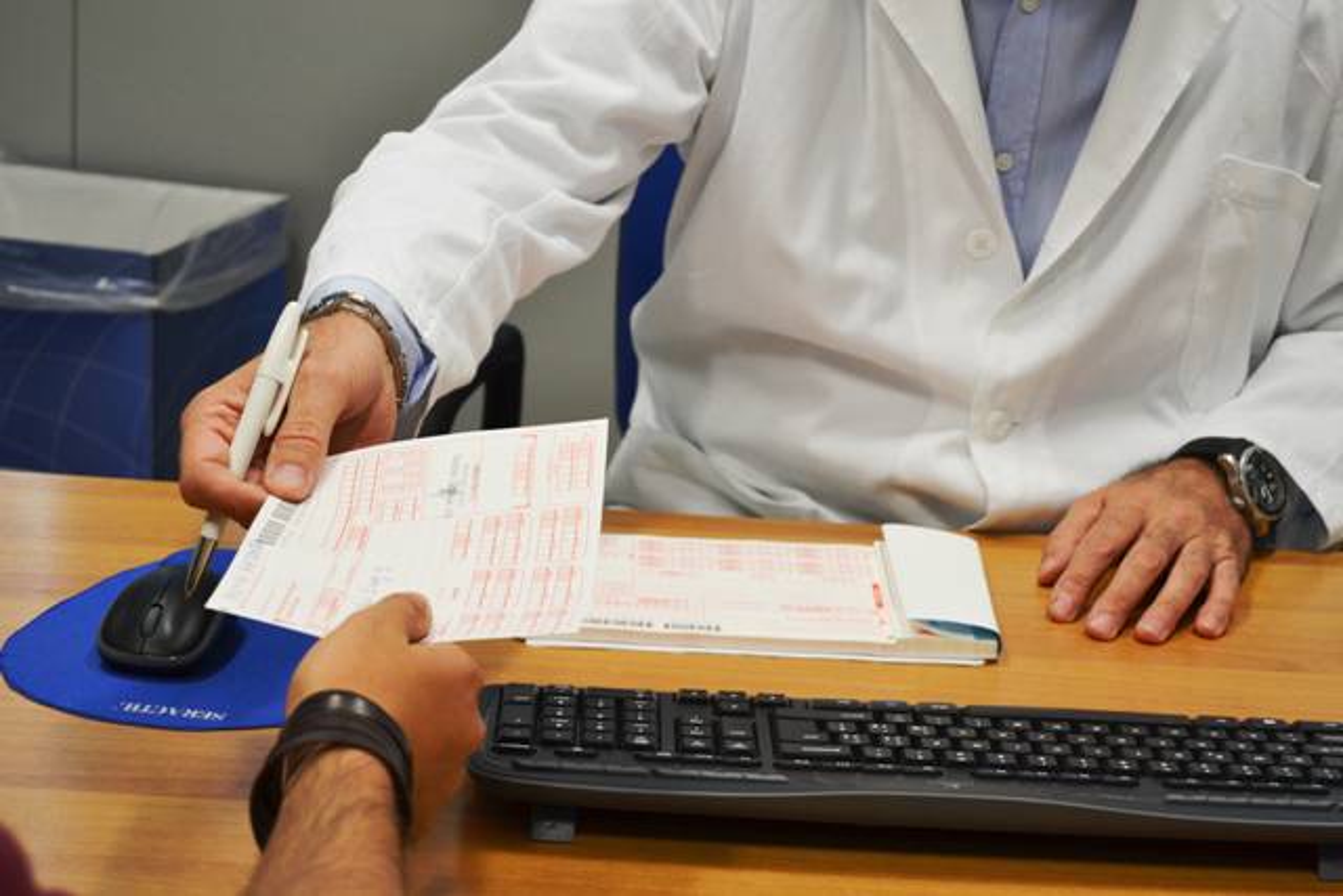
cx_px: 672
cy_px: 448
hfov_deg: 24.6
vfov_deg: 16.6
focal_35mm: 82
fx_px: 3078
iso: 400
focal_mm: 55
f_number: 5.6
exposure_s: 1/80
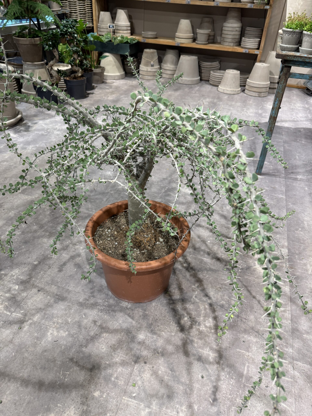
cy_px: 208
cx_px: 156
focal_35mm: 24
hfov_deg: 56.8
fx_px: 288
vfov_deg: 71.6
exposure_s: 1/100
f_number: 1.78
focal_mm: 6.76
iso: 125
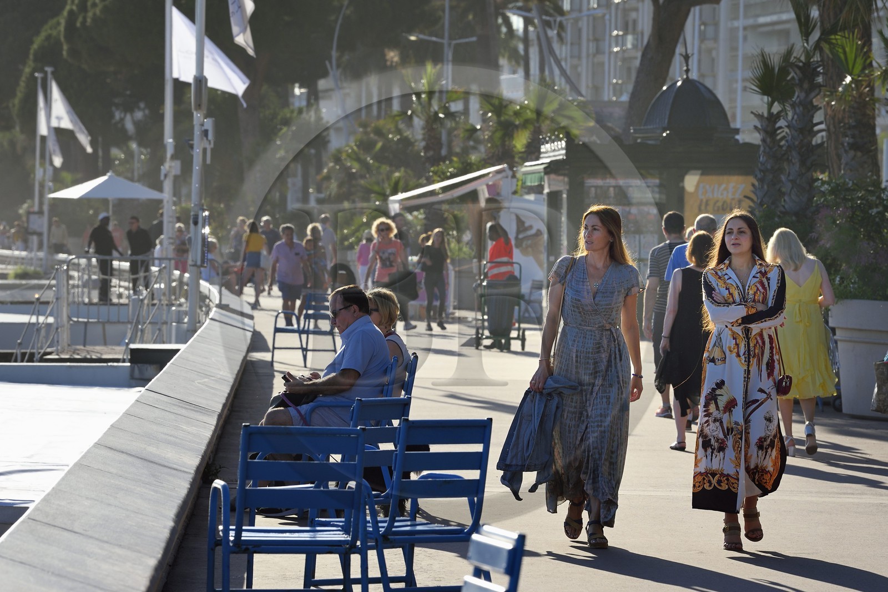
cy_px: 296
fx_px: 4932
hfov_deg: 10.3
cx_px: 444
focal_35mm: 200
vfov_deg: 6.9
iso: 200
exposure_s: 1/320
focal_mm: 200
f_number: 10
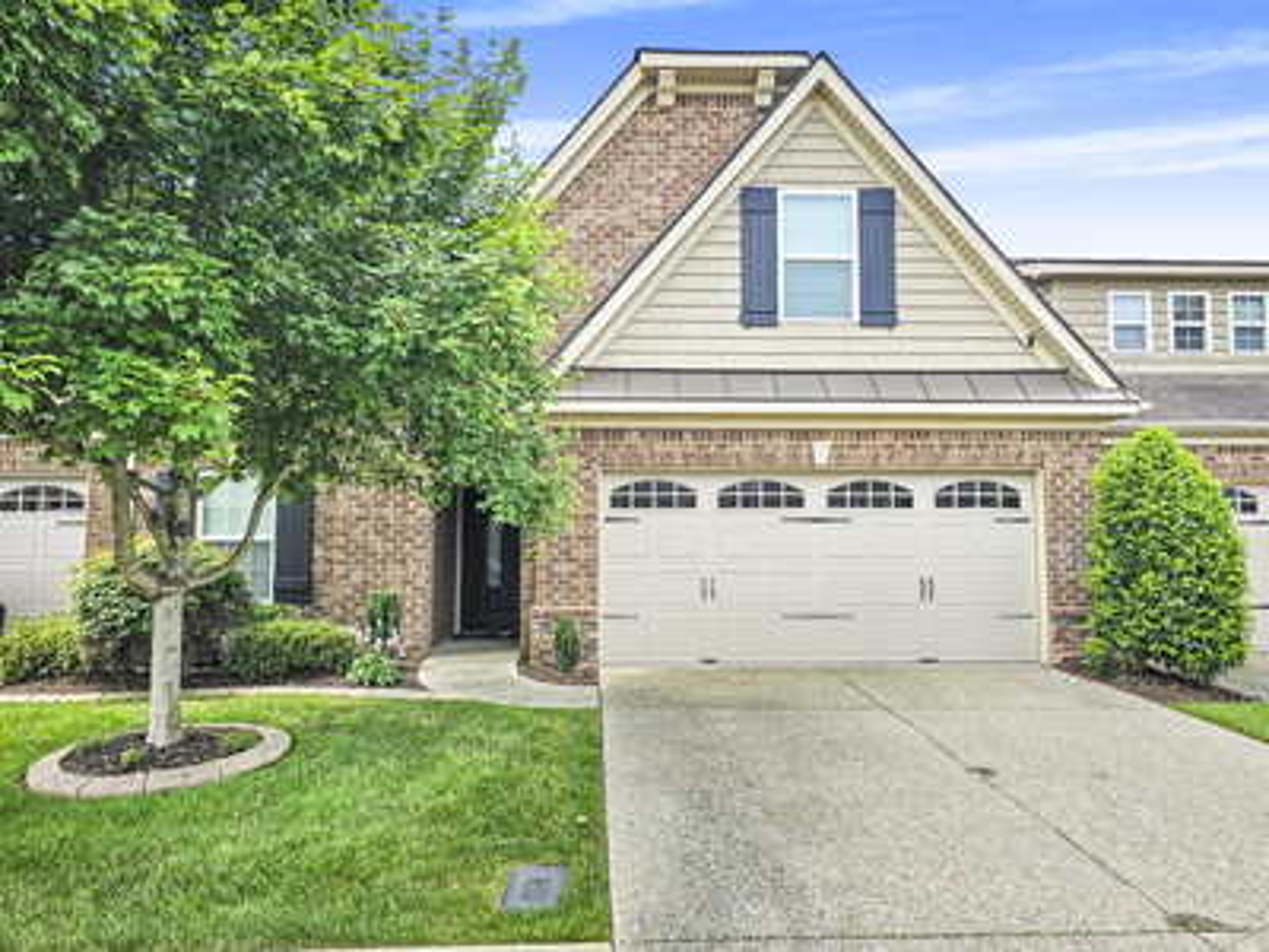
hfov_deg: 73.9
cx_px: 634
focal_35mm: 23
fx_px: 843
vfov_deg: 58.9
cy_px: 476
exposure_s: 1/540
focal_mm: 6.3
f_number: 1.7
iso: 16
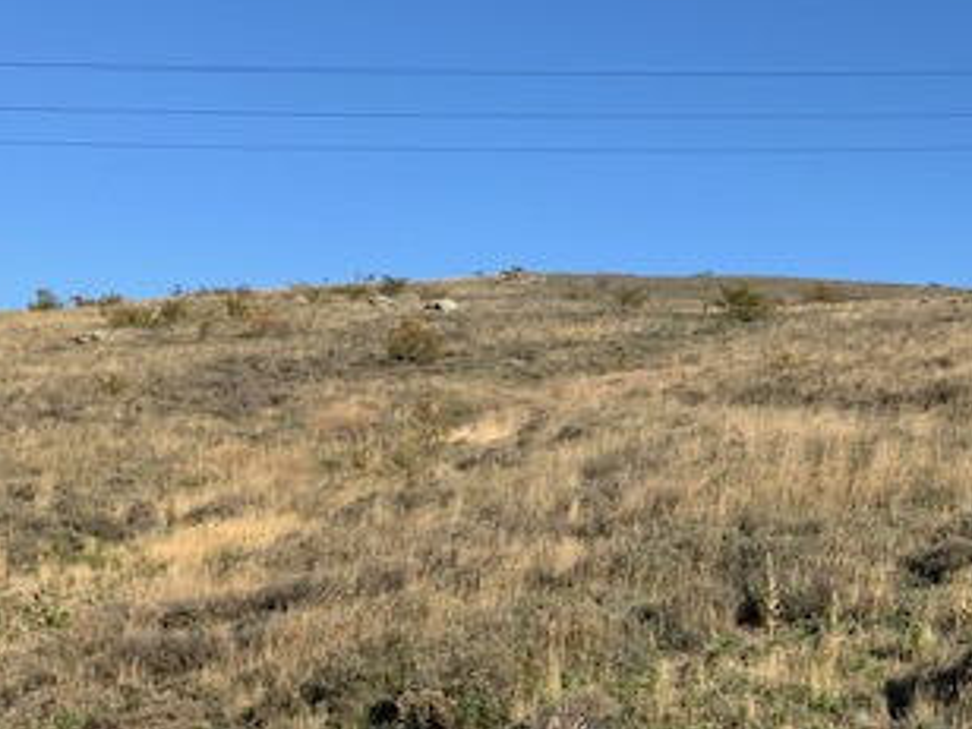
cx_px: 950
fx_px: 1516
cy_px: 454
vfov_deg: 26.9
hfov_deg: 32.9
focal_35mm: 54
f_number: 1.8
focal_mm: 4.25
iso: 25
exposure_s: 1/1953
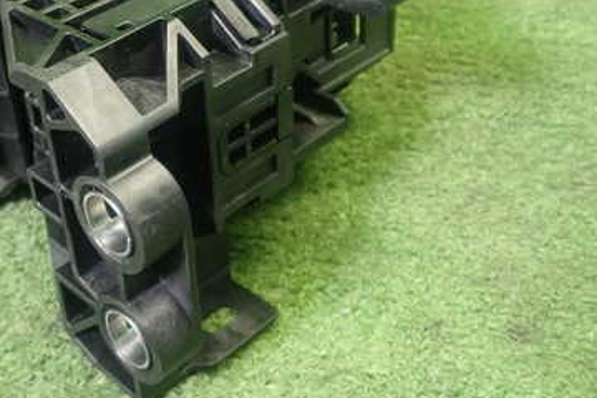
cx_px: 113
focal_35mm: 52
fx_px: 862
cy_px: 119
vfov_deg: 25.8
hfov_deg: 36.8
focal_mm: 5.4
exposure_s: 1/30
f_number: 2.3
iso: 320
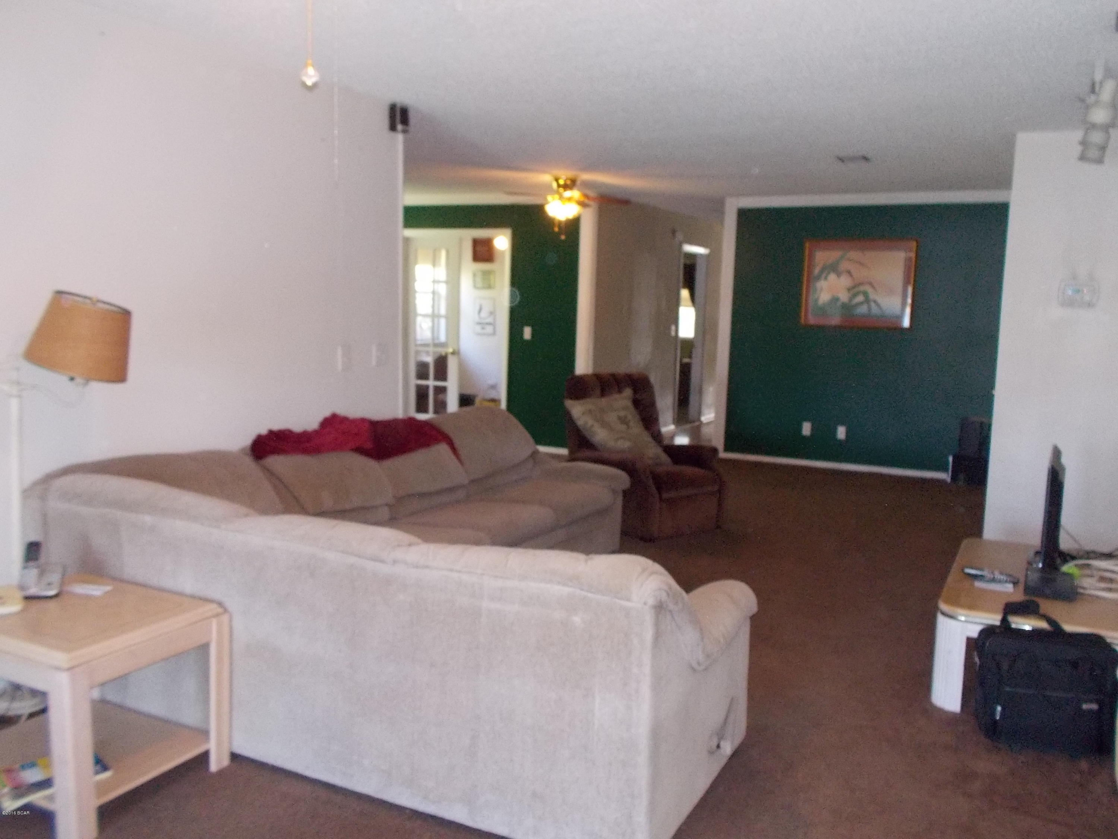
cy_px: 420
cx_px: 559
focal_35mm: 29
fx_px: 937
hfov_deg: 61.7
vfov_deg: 48.2
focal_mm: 4.1
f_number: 3.3
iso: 320
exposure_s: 1/25
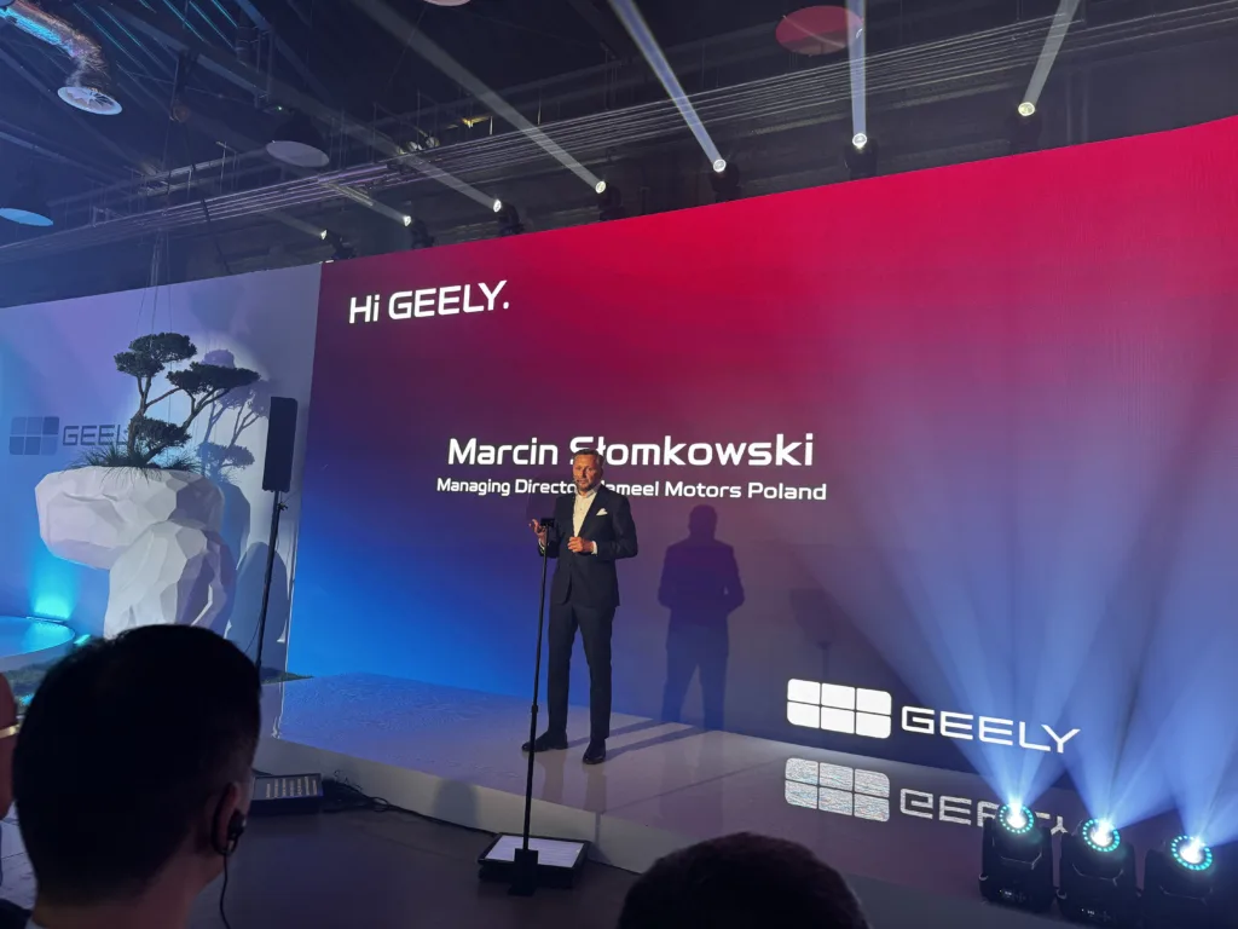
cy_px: 464
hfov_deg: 71.6
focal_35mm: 24
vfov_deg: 56.8
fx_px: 858
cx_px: 619
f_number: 1.78
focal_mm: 6.76
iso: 200
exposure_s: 1/107
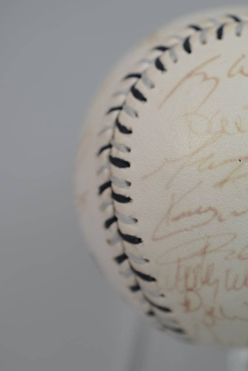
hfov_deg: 14.8
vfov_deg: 22.4
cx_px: 245
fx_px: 940
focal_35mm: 91
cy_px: 186
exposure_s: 1/80
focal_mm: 40
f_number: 4.5
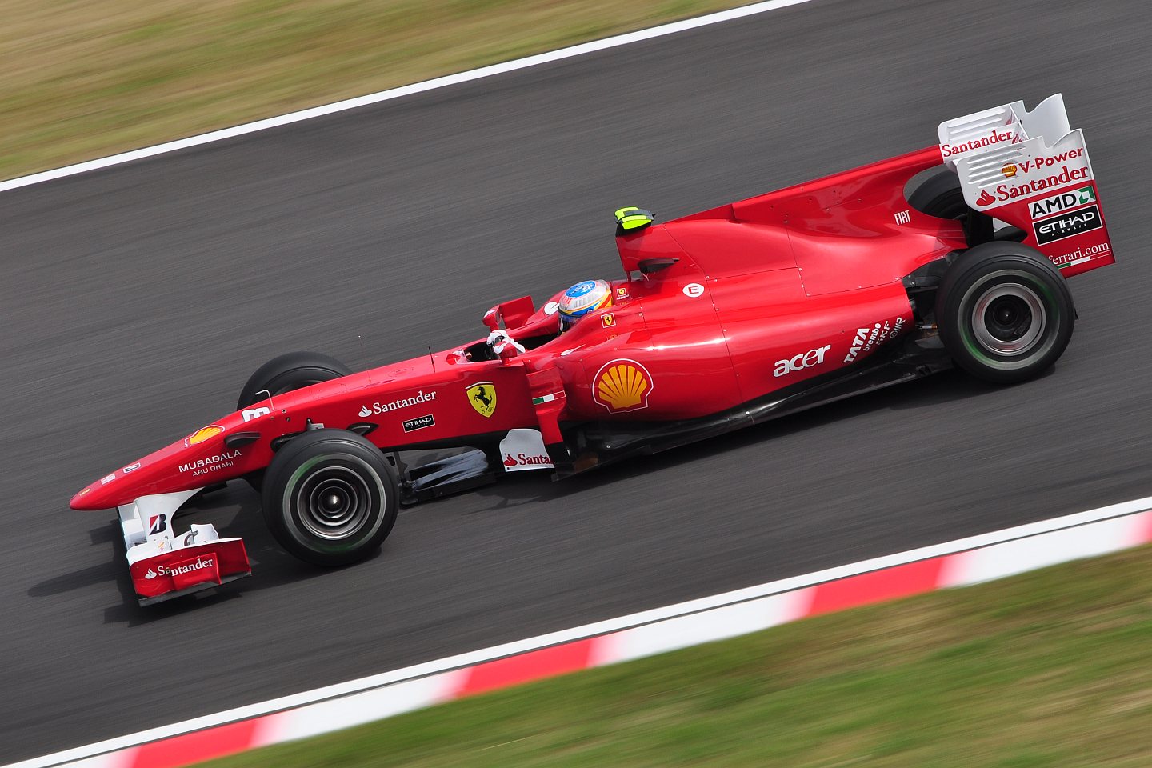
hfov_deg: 6.5
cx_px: 576
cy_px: 384
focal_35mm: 315
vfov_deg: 4.4
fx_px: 10079
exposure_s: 1/200
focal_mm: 210
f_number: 16
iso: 200
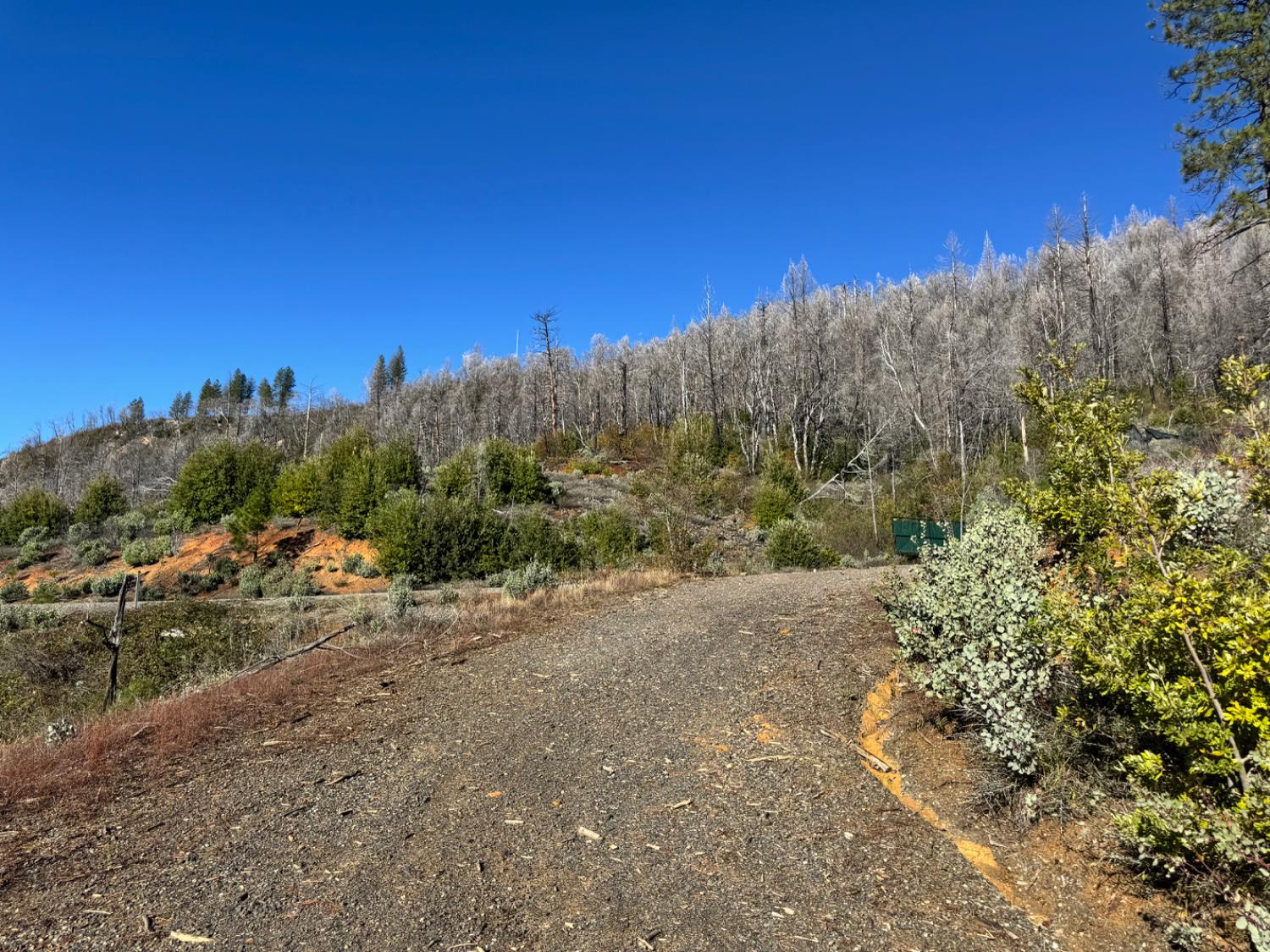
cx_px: 635
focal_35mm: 24
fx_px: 881
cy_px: 476
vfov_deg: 56.8
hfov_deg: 71.6
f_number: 1.78
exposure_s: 1/4049
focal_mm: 6.76
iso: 80
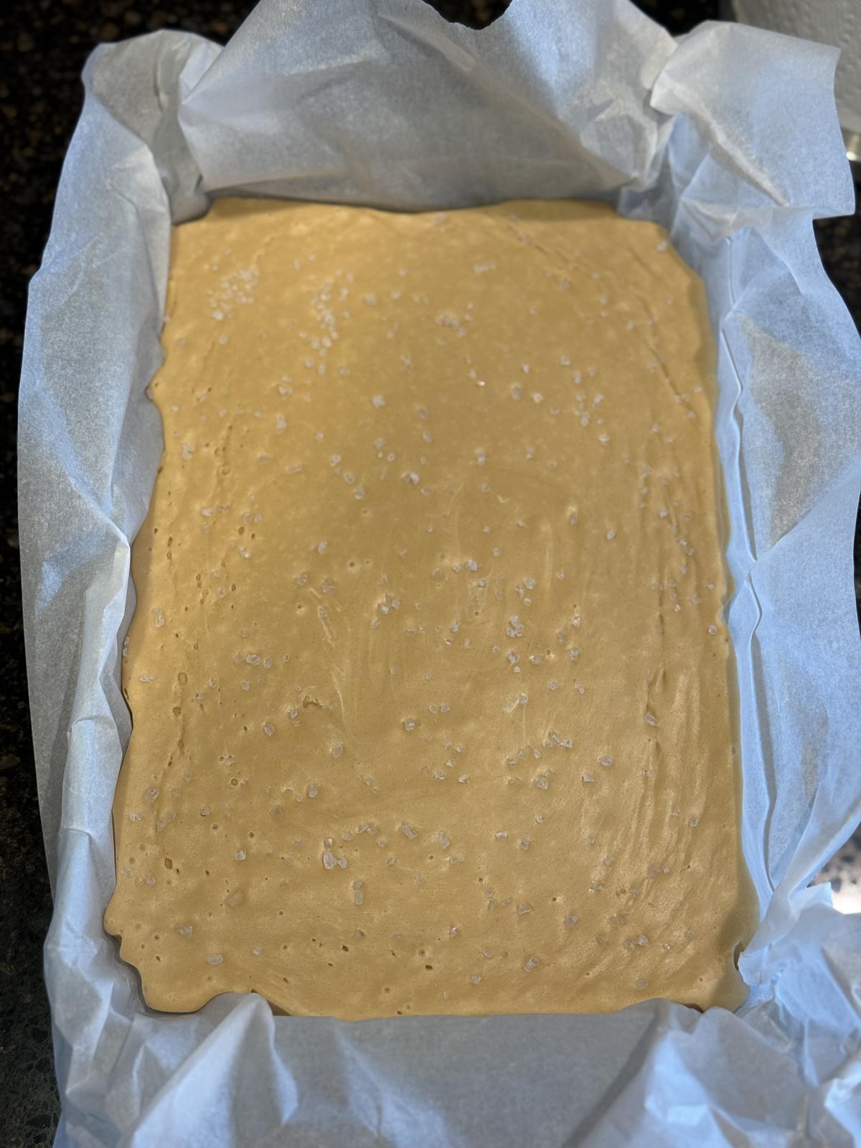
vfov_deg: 39.7
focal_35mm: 48
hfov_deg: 30.3
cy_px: 574
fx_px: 1592
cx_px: 430
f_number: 1.78
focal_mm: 6.76
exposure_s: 1/60
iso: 64
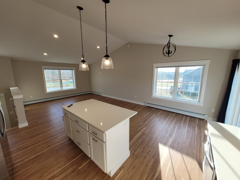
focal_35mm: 13
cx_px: 120
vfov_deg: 89.9
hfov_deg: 106.2
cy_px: 90
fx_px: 90
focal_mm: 1.74
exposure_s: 1/133
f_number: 2.2
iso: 40
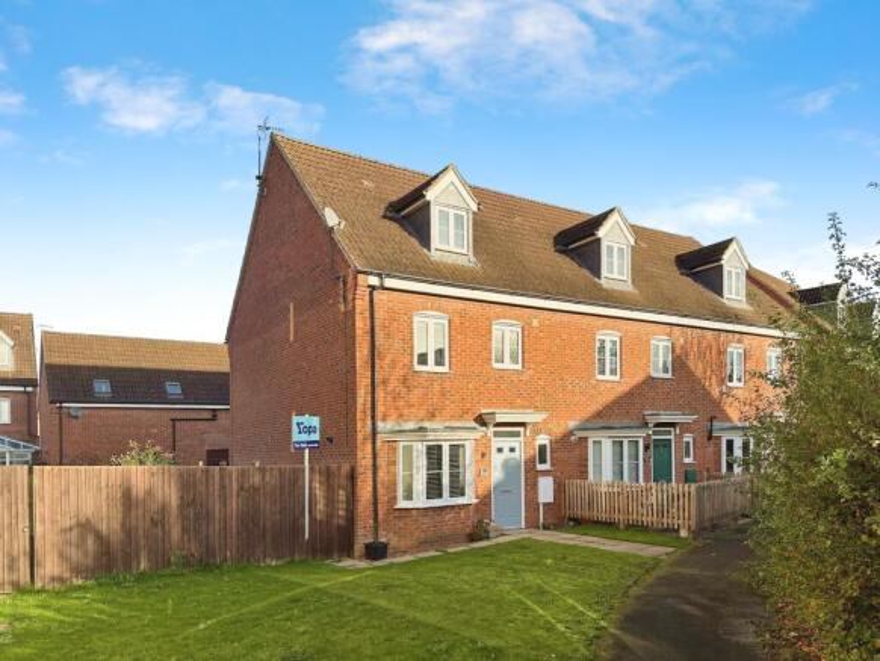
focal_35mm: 24
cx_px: 440
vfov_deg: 56.9
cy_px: 330
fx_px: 610
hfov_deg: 71.6
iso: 80
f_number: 1.78
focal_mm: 6.86
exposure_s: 1/2525
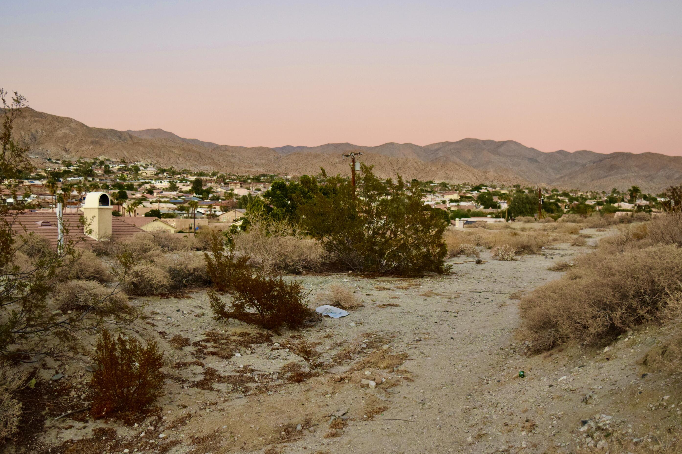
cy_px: 220
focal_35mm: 44
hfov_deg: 44.9
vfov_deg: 30.8
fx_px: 825
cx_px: 336
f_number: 4
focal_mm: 27
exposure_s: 1/500
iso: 2500
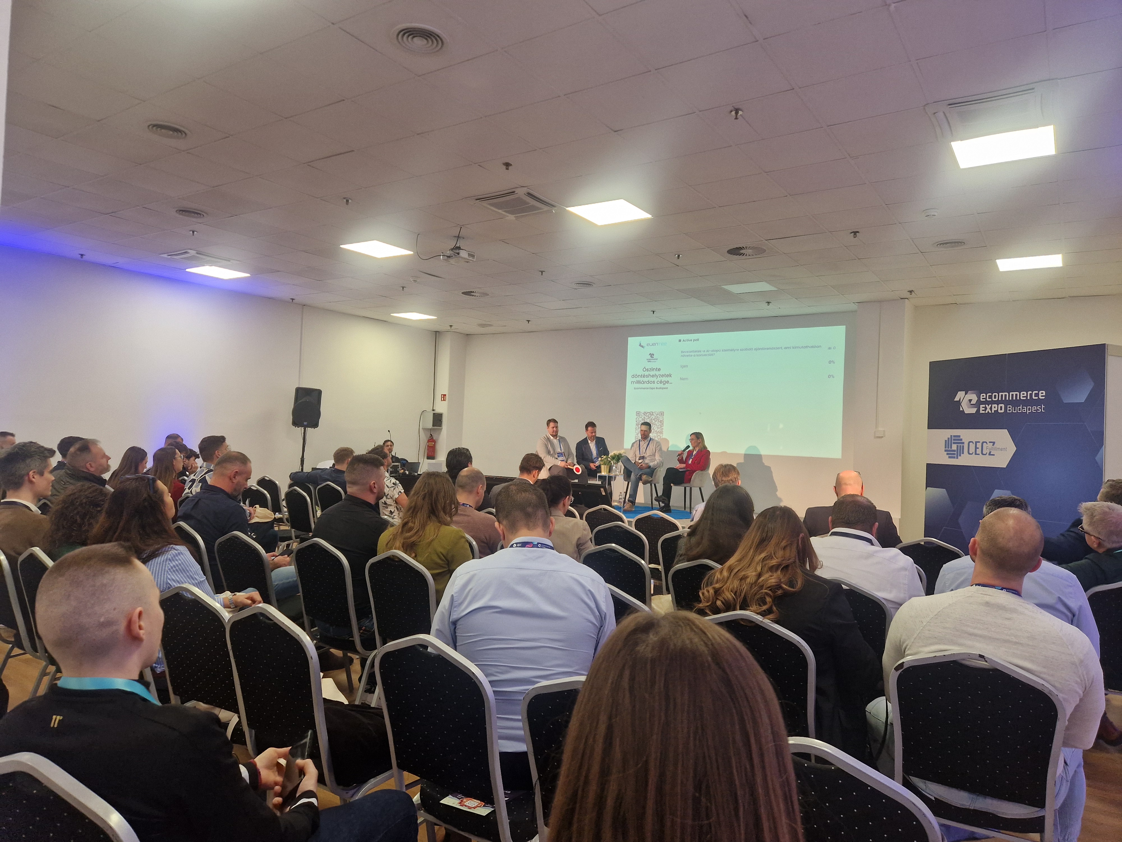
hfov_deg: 73.9
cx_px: 561
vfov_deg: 58.9
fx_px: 745
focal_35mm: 23
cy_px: 421
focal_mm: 5.4
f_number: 1.8
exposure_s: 1/180
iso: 200
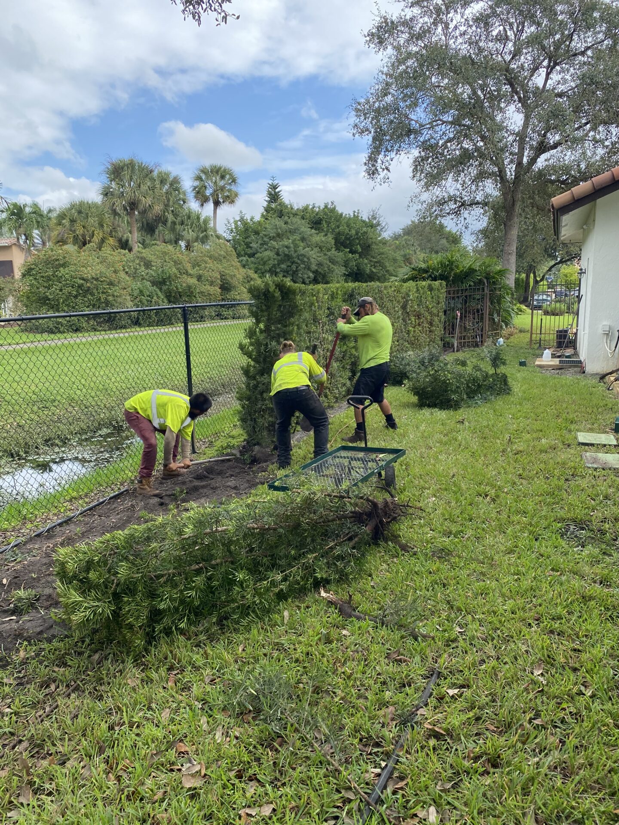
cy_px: 412
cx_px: 310
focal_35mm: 26
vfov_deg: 67.3
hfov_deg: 53.1
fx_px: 620
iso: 32
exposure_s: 1/927
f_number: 1.8
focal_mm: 4.25
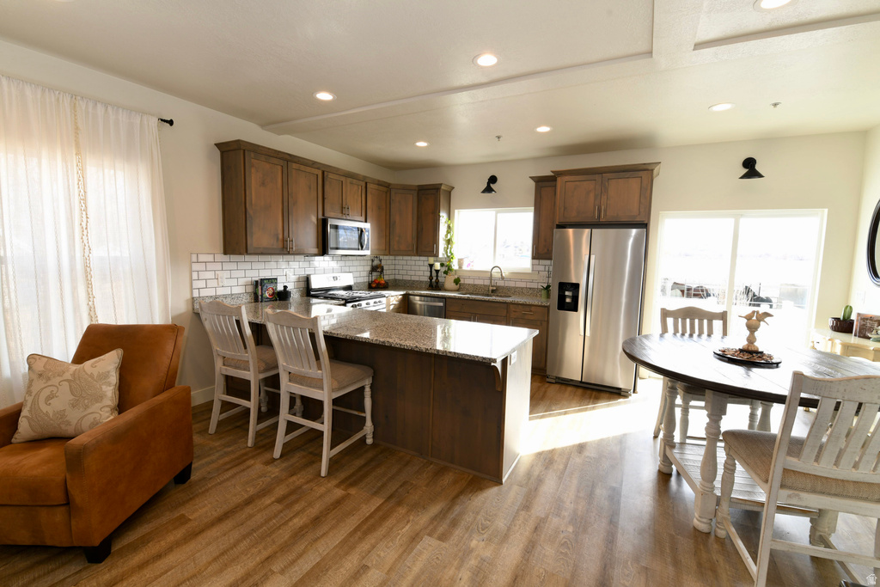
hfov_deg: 100.4
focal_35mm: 15
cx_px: 440
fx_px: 367
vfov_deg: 77.3
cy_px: 294
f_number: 9
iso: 200
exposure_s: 1/10
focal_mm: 15
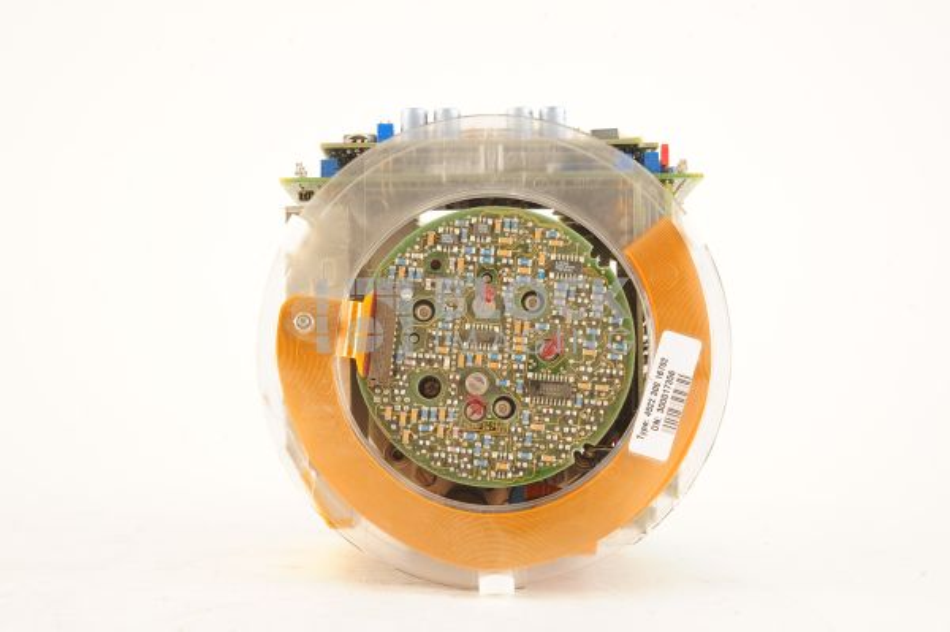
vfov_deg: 26.9
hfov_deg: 39.6
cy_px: 316
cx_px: 475
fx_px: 1318
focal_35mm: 50
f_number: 11
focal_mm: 50
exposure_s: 1/160
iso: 1600
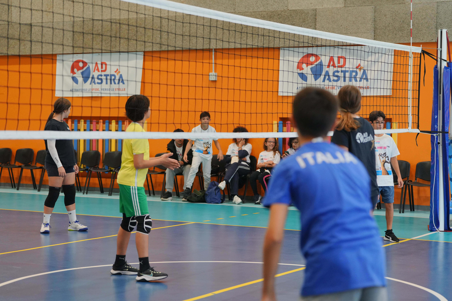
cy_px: 150
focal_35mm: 76
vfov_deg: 17.9
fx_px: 954
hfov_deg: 26.7
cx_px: 226
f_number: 3.2
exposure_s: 1/640
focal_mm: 76
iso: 1600
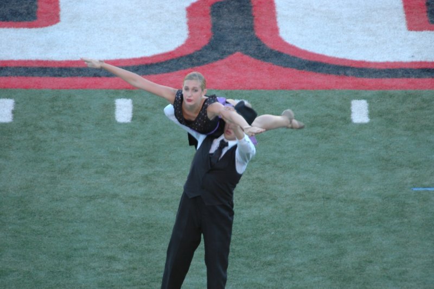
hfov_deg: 3.4
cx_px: 217
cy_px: 144
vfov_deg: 2.3
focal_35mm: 600
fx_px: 7227
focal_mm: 400
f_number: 5.6
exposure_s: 1/80
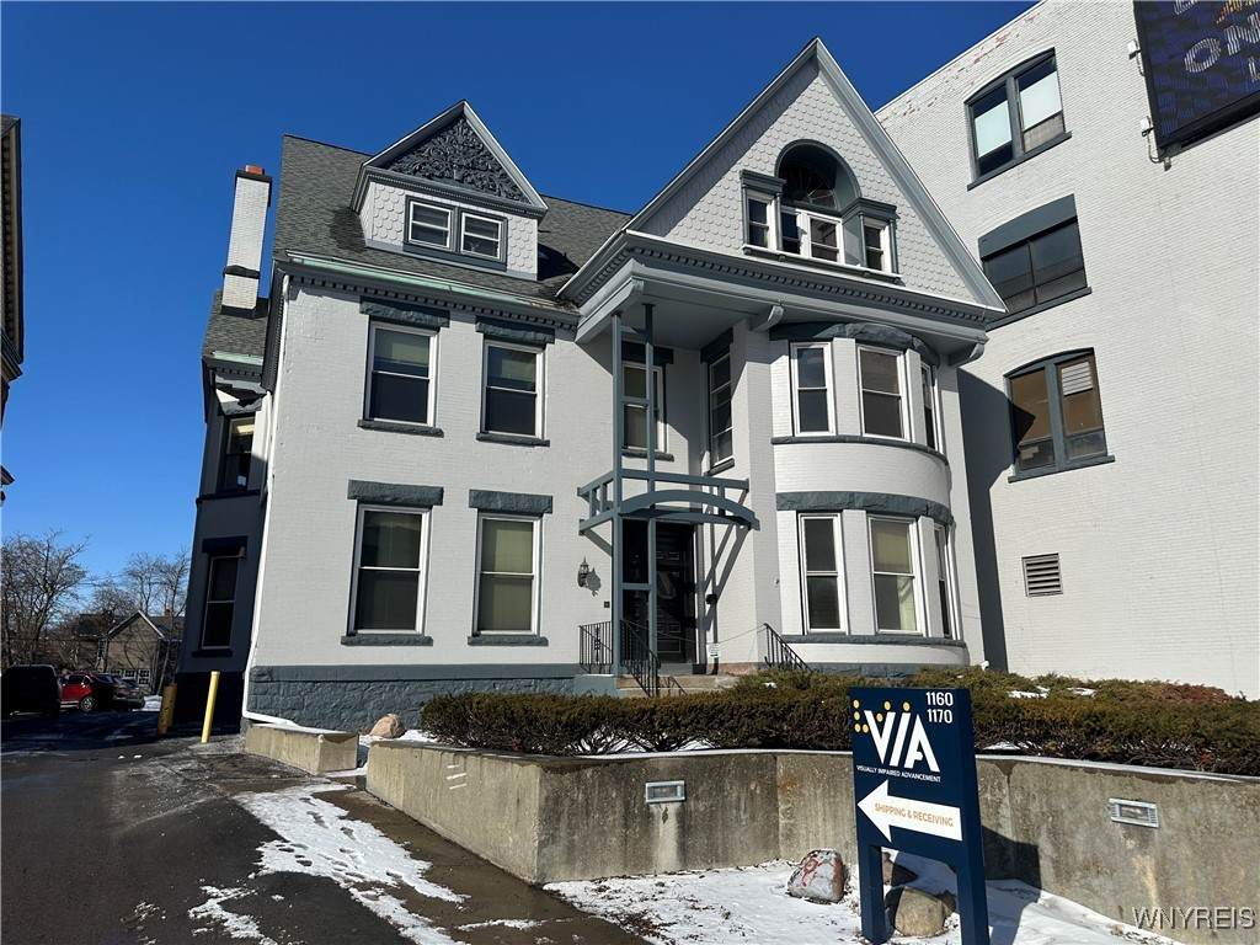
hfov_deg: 71.6
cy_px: 472
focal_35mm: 24
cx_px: 630
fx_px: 874
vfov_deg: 56.8
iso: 80
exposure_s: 1/8929
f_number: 1.78
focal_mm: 6.86
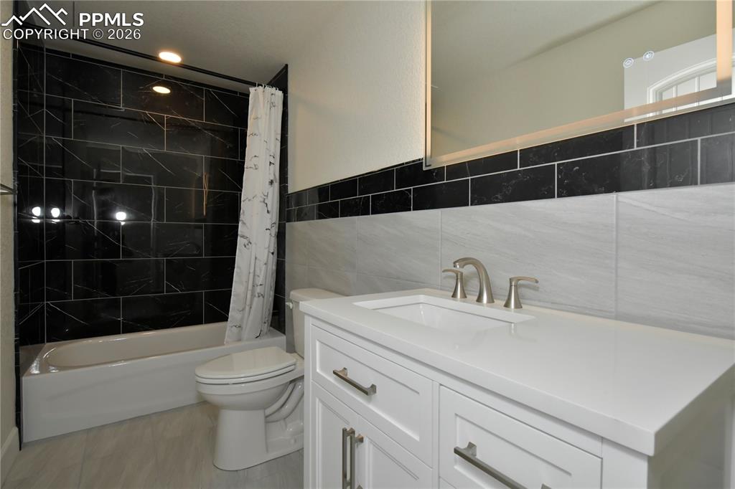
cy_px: 244
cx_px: 368
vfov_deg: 67.3
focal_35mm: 18
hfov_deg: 90.0
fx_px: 367
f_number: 13
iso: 2000
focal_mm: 18
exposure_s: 1/160
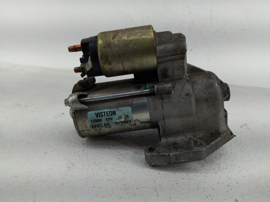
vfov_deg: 54.9
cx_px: 135
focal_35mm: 25
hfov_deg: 69.4
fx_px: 195
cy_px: 101
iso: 55
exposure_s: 1/169
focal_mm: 4.38
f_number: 1.73
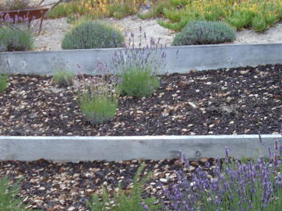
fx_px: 684
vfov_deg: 17.5
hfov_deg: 23.3
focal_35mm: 84
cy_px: 141
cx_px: 156
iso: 200
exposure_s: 1/80
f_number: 2.8
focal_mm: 7.9
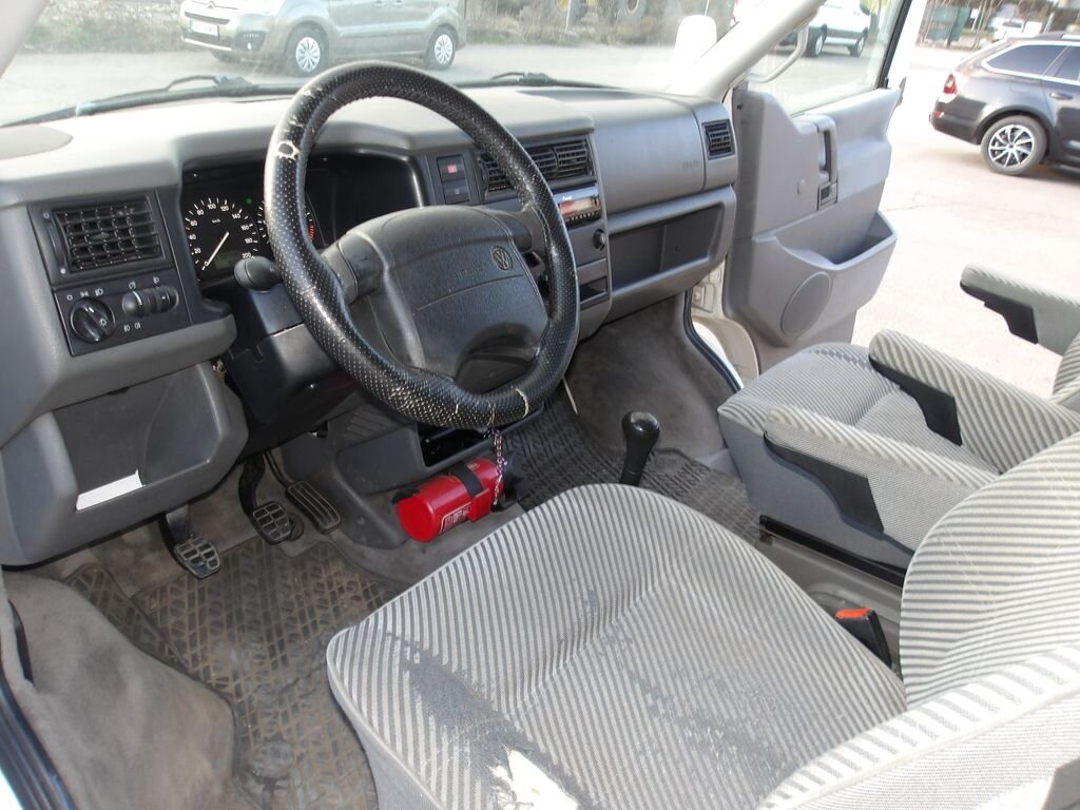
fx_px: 842
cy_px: 405
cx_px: 540
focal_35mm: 27
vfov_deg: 51.4
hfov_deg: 65.3
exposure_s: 1/48
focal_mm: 4.9
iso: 100
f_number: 3
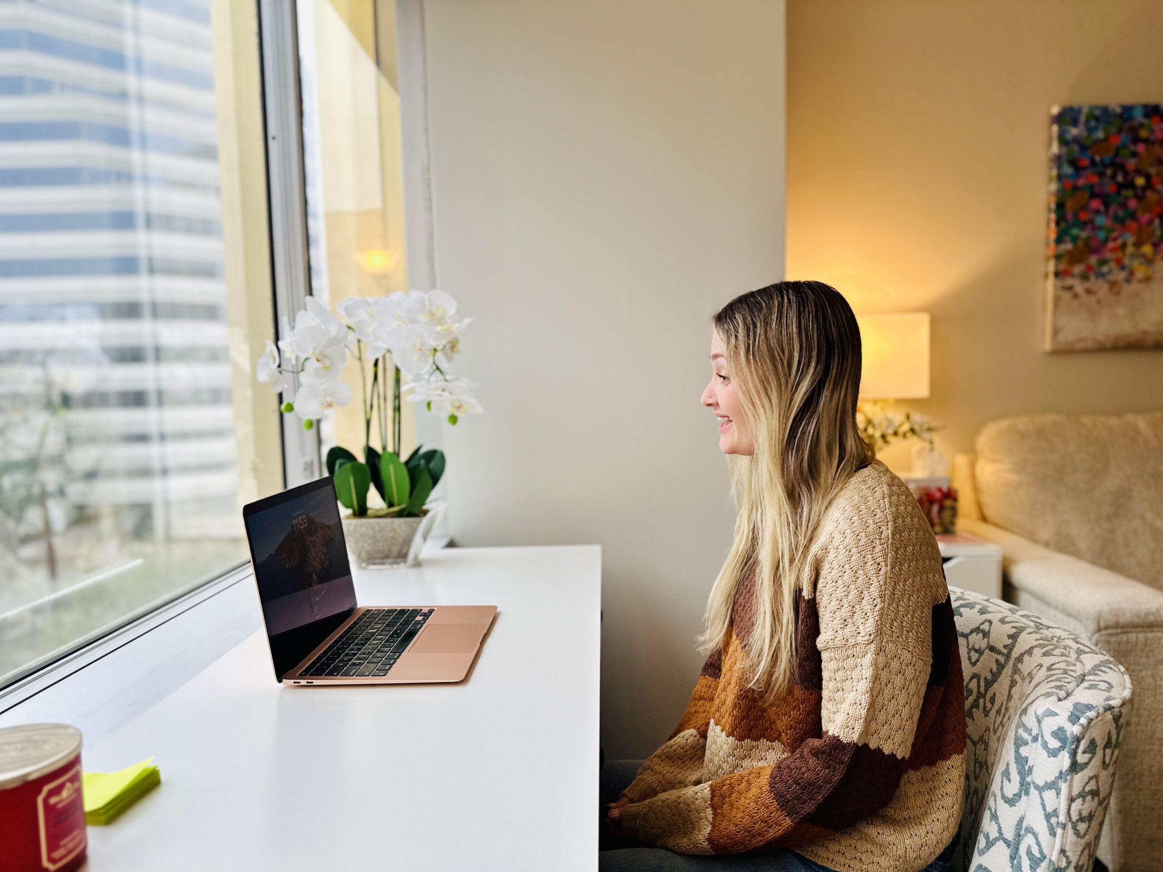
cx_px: 582
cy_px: 436
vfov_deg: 56.8
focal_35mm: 24
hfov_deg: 71.6
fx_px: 806
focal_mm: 6.86
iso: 80
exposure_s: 1/120
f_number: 1.78
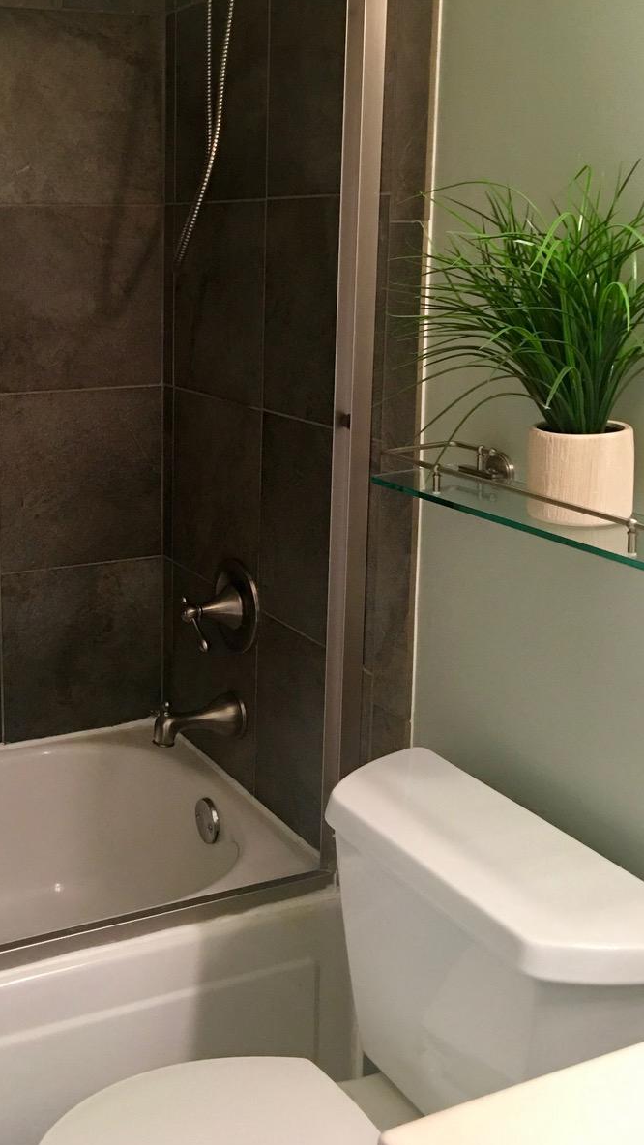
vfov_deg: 49.1
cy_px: 455
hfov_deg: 28.3
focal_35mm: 41
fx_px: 1245
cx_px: 119
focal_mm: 4.15
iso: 64
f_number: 2.2
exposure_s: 1/15
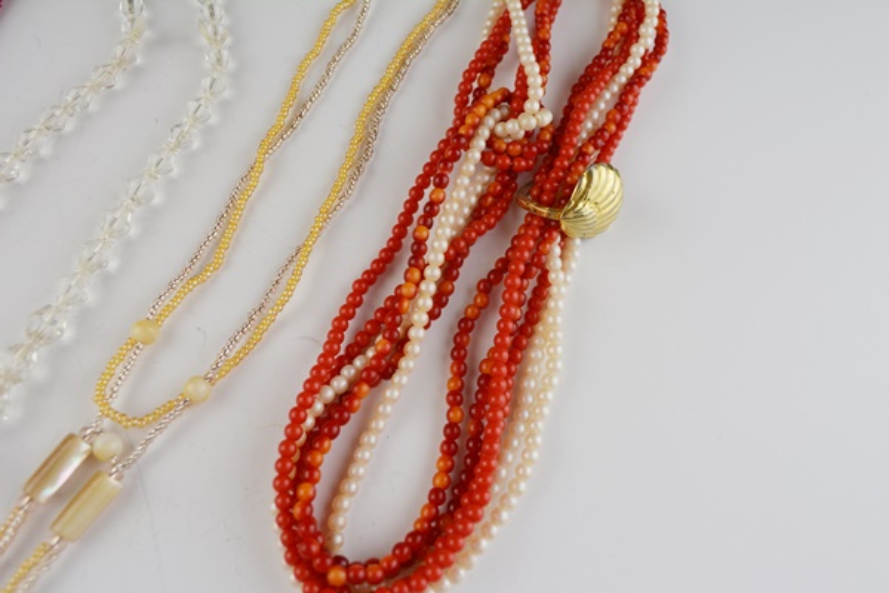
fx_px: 815
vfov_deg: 40.0
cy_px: 296
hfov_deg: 57.2
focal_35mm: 33
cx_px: 444
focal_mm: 22
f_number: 7.1
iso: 200
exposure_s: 1/200
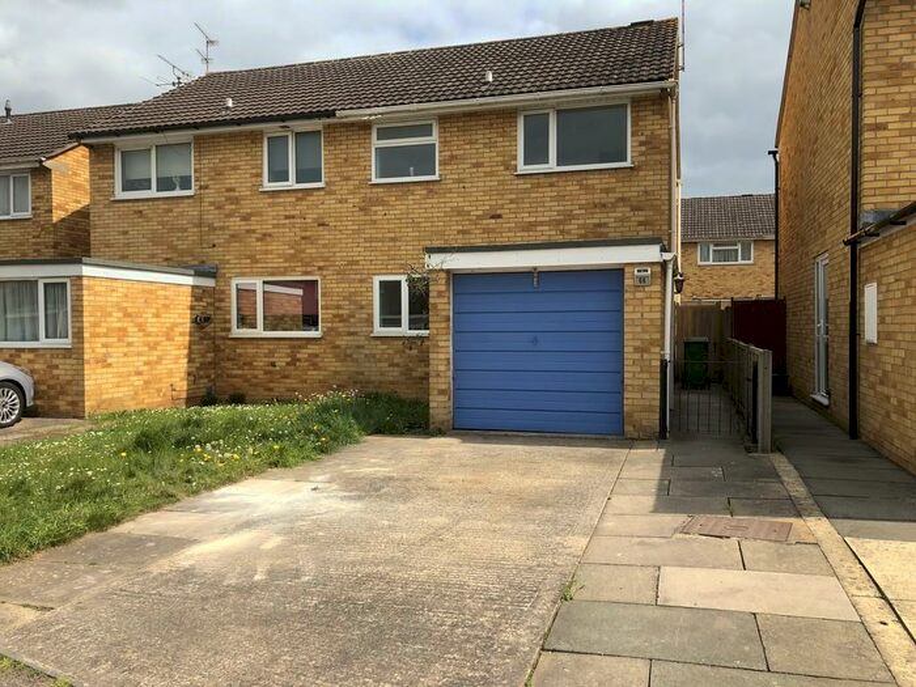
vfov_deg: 49.7
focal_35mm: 28
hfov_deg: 63.4
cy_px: 344
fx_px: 741
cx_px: 458
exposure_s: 1/1548
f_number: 1.8
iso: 20
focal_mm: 4
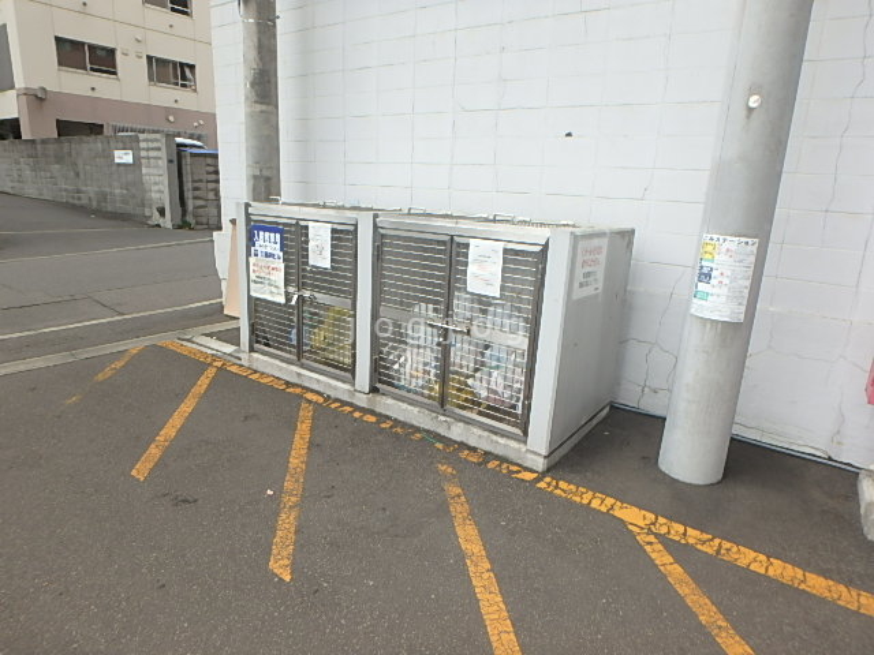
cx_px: 437
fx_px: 530
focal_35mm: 21
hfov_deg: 79.0
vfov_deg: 63.4
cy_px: 328
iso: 125
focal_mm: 3.7
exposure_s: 1/320
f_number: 3.5
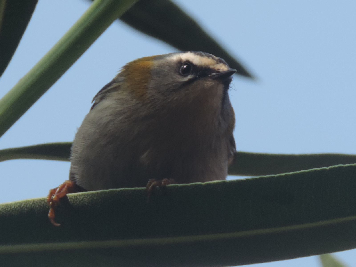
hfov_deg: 6.1
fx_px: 3342
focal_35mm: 325
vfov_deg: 4.6
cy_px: 134
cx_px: 178
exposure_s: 1/250
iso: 80
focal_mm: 57.9
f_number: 4.8
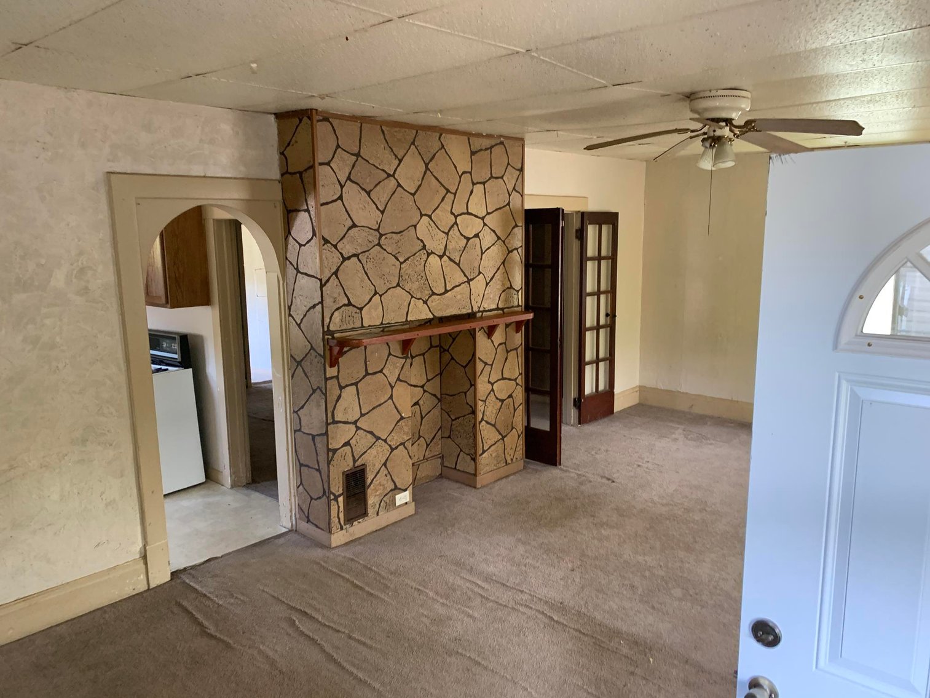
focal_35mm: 26
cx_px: 465
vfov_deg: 53.1
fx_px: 699
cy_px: 349
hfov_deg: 67.3
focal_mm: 4.25
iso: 200
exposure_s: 1/60
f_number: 1.8
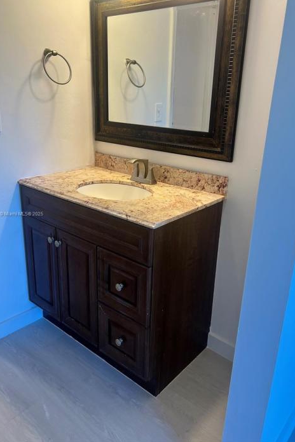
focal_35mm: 28
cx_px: 145
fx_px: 344
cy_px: 214
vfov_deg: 65.4
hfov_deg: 46.4
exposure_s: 1/120
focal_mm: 5.7
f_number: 1.5
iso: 100
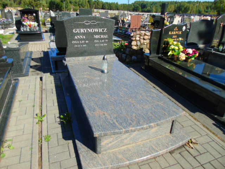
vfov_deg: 54.9
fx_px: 162
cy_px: 84
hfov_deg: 69.4
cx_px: 112
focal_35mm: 25
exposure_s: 1/640
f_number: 3.4
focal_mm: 4.4
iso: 80
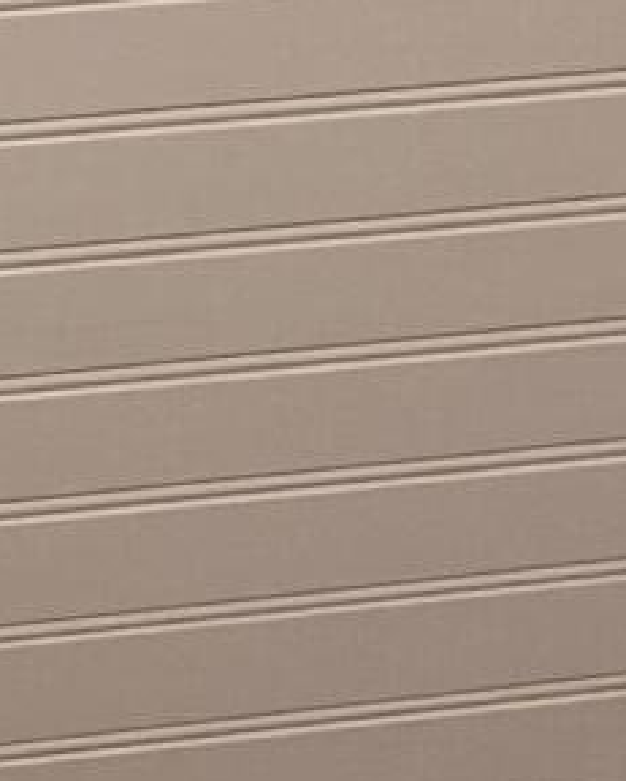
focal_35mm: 176
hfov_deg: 8.4
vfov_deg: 10.7
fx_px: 4070
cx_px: -537
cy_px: -266
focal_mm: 5.1
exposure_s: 1/120
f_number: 1.6
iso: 100
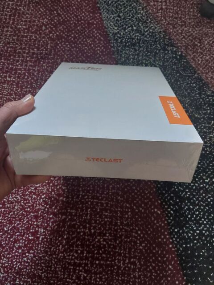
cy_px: 142
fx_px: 247
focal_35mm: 30
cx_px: 107
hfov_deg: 46.8
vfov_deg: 60.0
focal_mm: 4.6
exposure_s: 1/50
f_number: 1.8
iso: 200
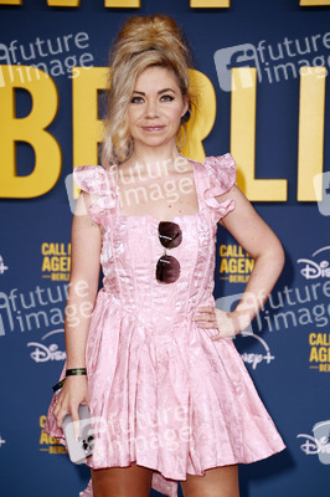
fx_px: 2066
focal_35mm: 150
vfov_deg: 13.7
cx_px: 165
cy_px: 248
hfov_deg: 9.1
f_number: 5.6
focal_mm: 150
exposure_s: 1/250
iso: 800
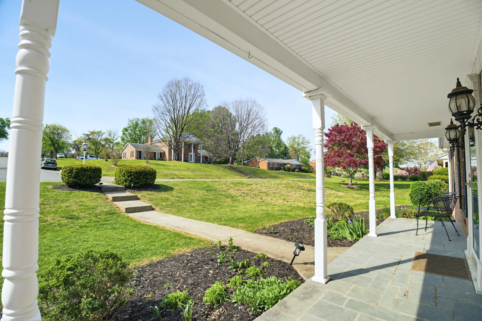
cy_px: 160
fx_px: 228
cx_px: 241
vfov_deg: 70.4
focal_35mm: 17
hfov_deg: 93.3
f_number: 6.3
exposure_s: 1/125
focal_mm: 17
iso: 500
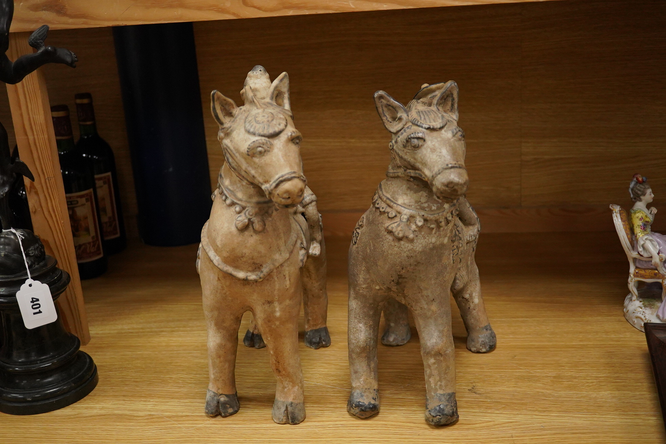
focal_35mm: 45
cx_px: 333
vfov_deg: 29.9
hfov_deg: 43.6
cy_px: 222
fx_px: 832
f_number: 5
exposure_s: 1/400
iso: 2500
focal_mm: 30
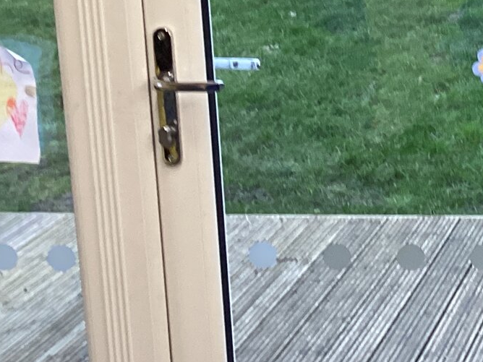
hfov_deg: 18.3
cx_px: 724
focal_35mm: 95
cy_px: 43
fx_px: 1326
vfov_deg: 15.4
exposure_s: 1/50
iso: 100
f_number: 2.4
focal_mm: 3.3
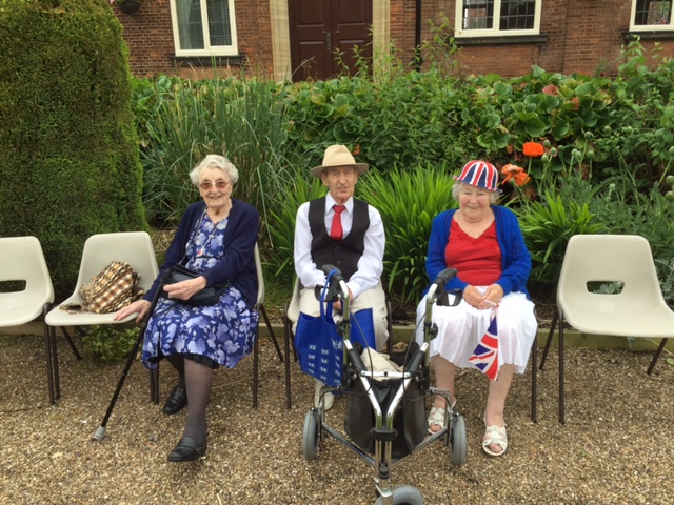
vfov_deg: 48.2
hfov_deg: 61.7
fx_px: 565
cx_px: 337
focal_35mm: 29
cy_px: 252
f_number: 2.2
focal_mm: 4.15
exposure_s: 1/421
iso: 32
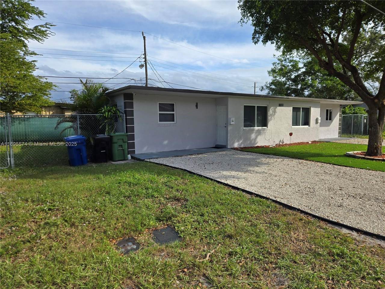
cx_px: 192
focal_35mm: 23
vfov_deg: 58.9
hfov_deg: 73.9
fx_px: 256
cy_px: 144
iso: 25
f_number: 1.8
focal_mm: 5.4
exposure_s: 1/1889
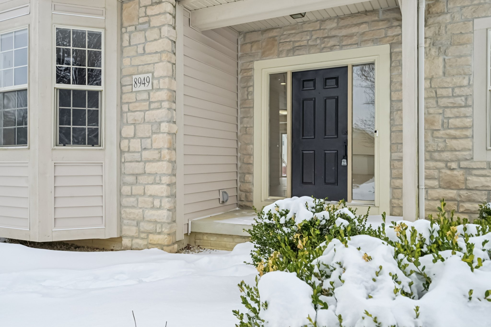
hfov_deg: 68.4
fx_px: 361
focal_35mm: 26
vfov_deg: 48.7
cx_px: 246
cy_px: 164
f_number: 8
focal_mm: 26.5
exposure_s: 1/1000
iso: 500
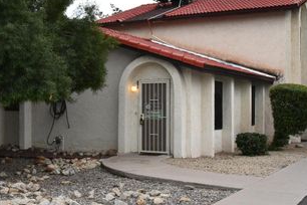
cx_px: 102
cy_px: 99
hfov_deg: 39.9
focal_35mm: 49
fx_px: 418
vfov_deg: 27.5
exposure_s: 1/250
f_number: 18
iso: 2500
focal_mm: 20
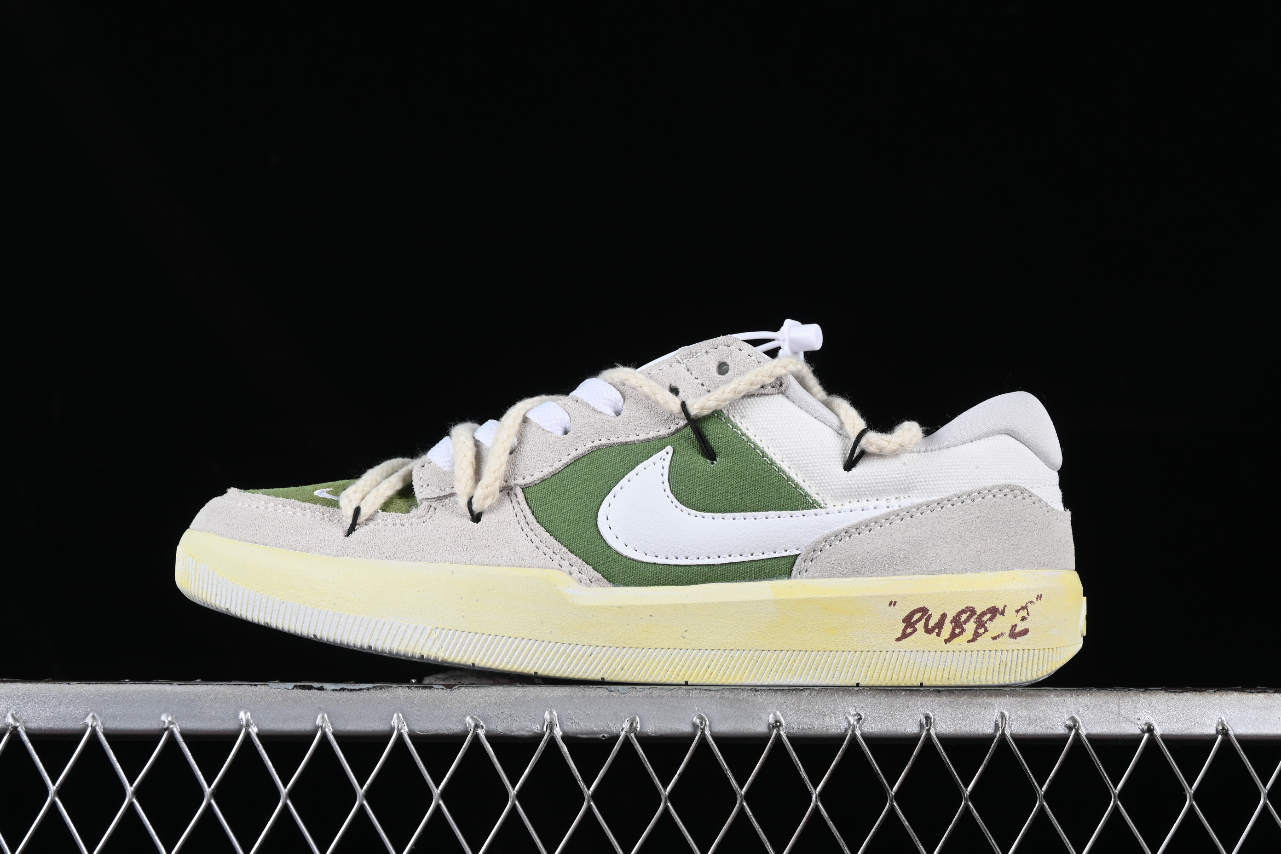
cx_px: 640
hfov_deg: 27.0
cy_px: 427
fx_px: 2669
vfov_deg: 18.2
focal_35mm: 75
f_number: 8
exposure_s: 1/80
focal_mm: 50
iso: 160
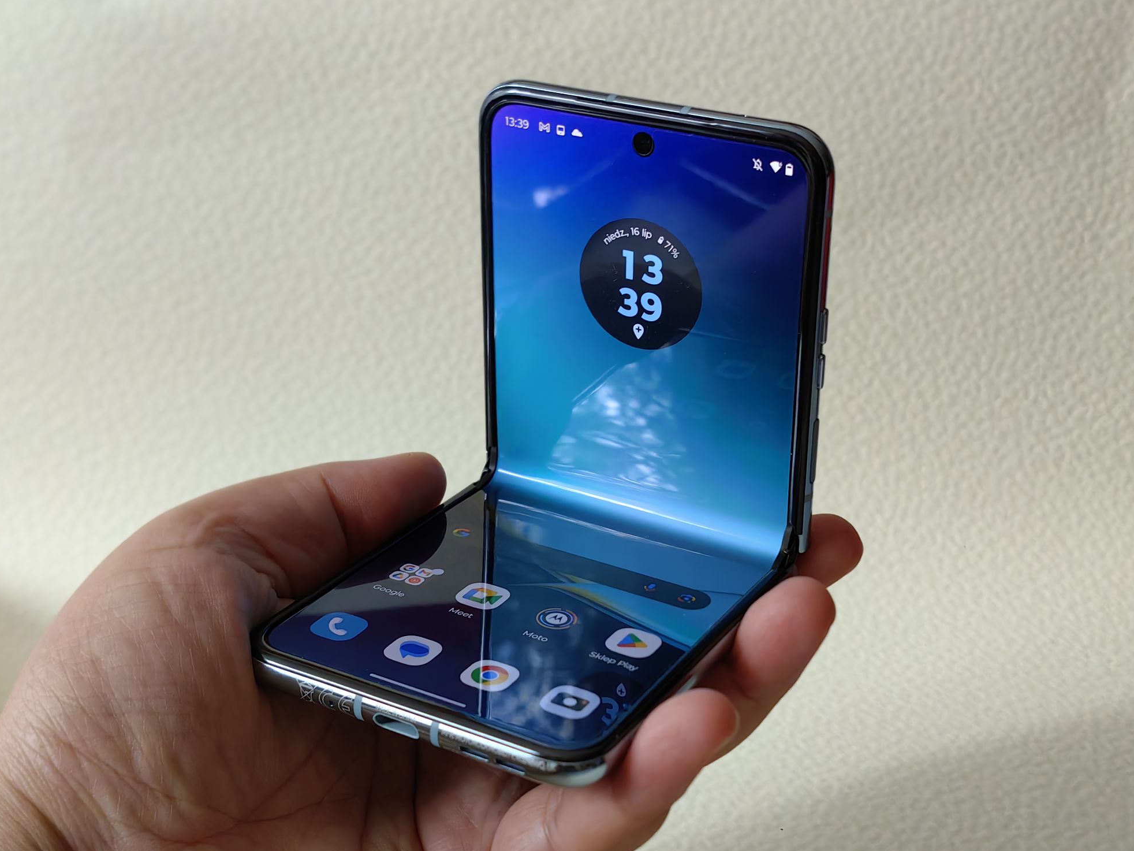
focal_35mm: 55
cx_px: 562
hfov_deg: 34.9
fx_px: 1802
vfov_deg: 26.6
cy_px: 422
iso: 500
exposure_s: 1/120
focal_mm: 6.35
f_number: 2
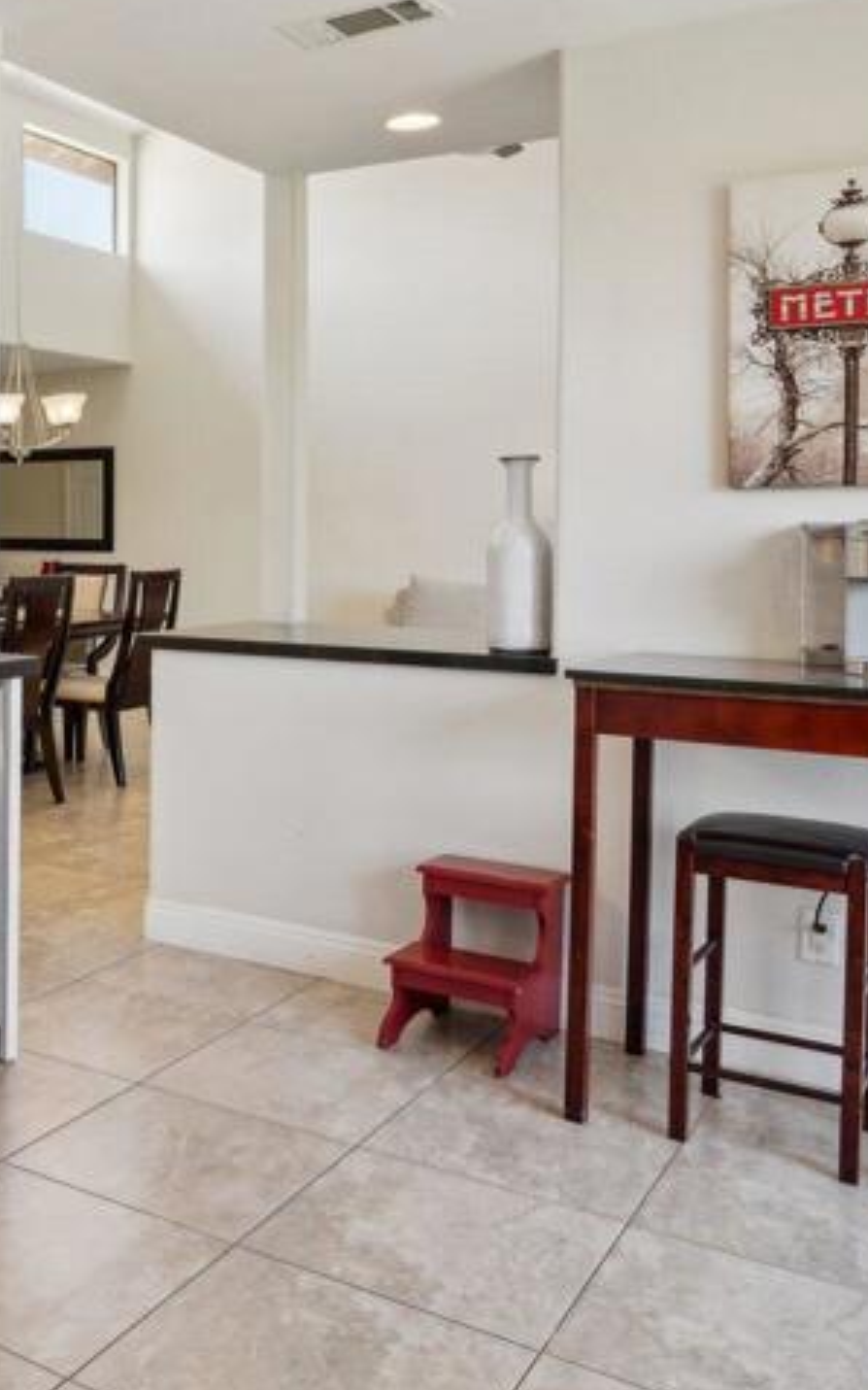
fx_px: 1325
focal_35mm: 35
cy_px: 530
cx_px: -70
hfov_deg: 32.3
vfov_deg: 54.8
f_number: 8
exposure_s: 1/30
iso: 250
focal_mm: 16
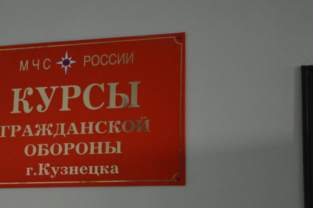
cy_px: 141
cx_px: 62
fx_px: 843
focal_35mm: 97
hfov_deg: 20.8
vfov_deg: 14.1
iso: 3200
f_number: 4.5
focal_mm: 40
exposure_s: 1/50
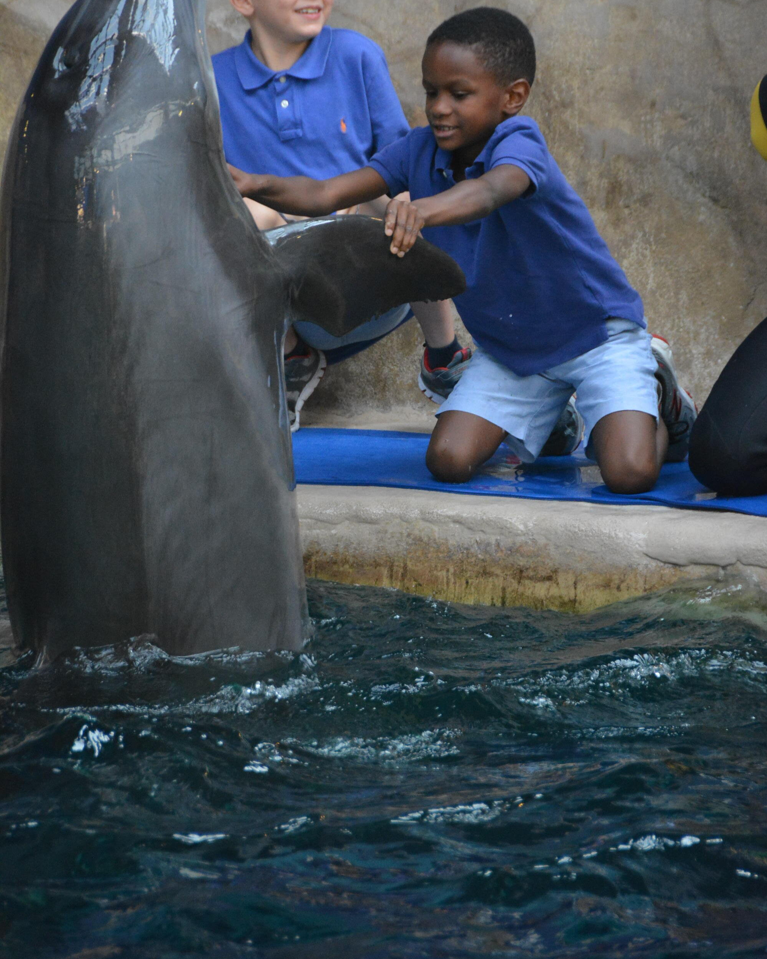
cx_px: 384
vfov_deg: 5.7
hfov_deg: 4.6
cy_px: 425
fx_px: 9591
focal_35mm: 338
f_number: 5.6
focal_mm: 200
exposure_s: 1/200
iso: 3200
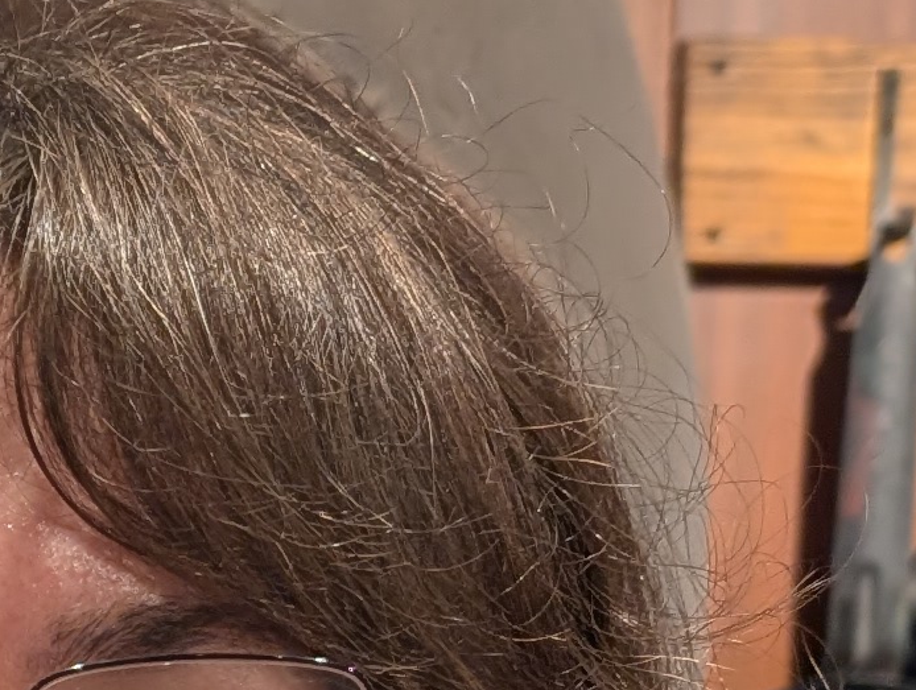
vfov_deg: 9.9
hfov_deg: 12.4
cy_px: 1347
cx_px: -900
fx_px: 3738
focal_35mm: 141
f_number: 1.68
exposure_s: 1/87.7
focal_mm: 6.9
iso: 52
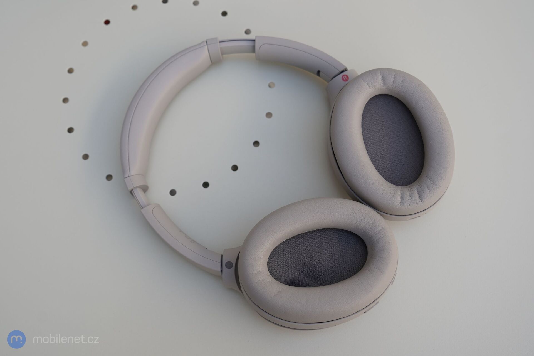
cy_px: 178
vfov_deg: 36.9
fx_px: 534
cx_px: 267
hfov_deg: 53.1
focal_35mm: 36
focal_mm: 36
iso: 160
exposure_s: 1/160
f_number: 5
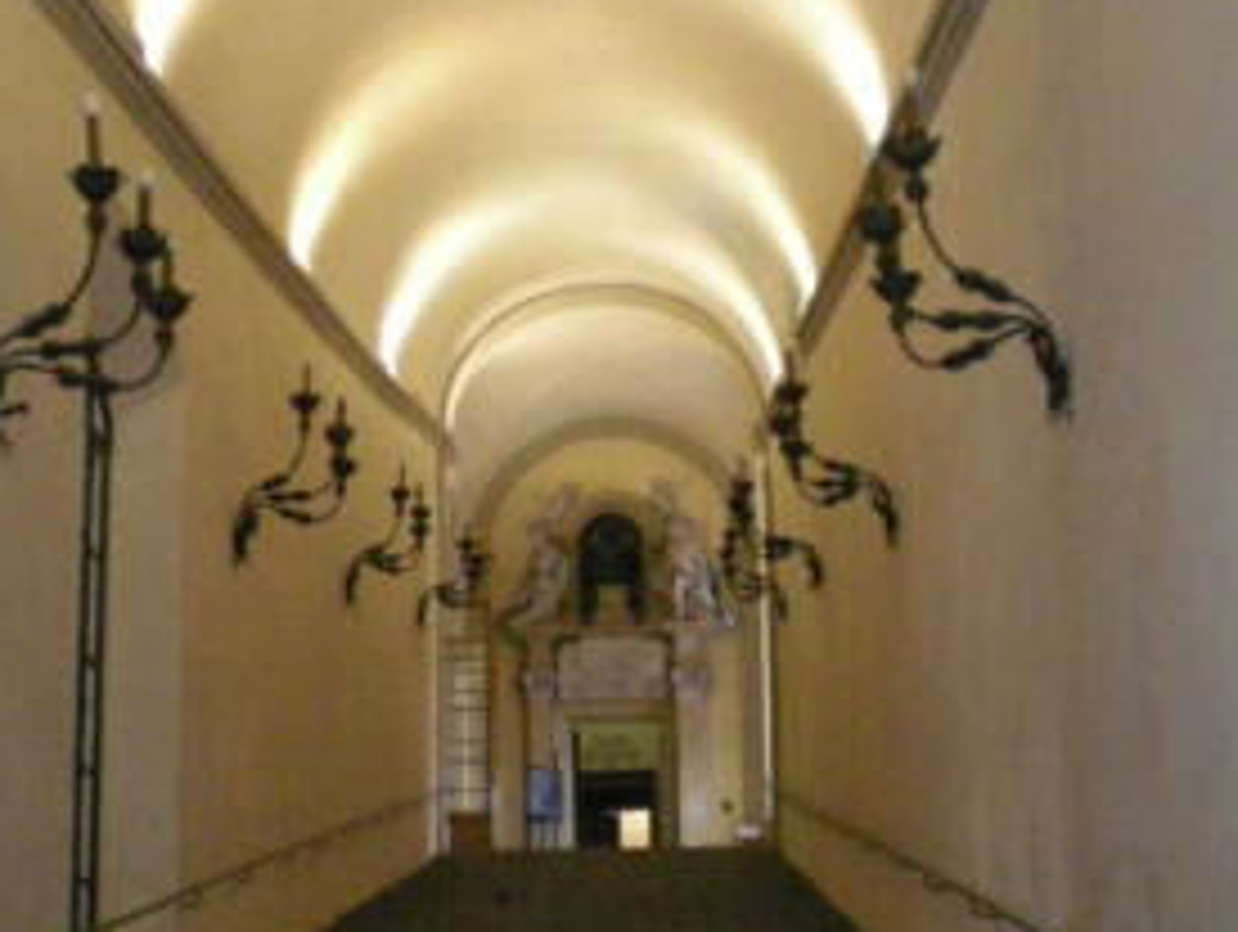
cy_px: 678
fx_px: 2471
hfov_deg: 28.0
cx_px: 464
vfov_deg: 21.2
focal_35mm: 69
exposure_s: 1/60
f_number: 3.1
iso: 800
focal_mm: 6.3
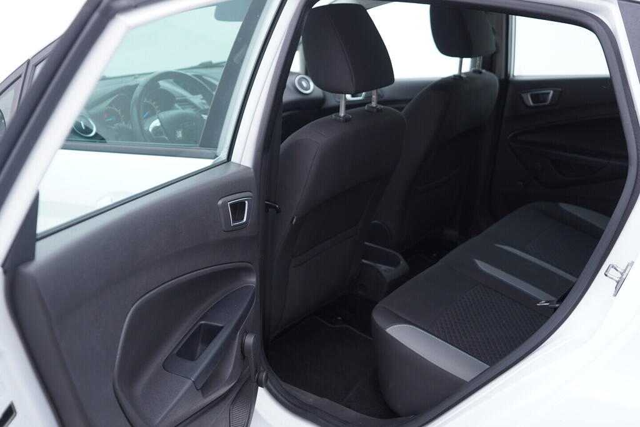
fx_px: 640
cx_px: 320
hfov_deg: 53.1
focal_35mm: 36
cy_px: 214
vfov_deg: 36.9
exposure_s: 1/40
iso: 125
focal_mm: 24
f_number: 2.8
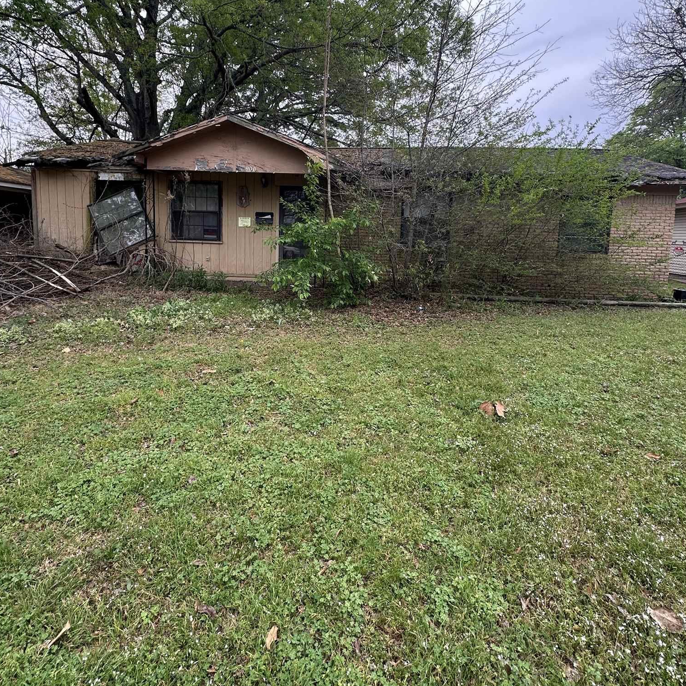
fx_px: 426
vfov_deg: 76.8
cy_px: 276
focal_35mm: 19
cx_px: 353
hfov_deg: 77.7
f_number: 2.2
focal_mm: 2.22
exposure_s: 1/99
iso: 50
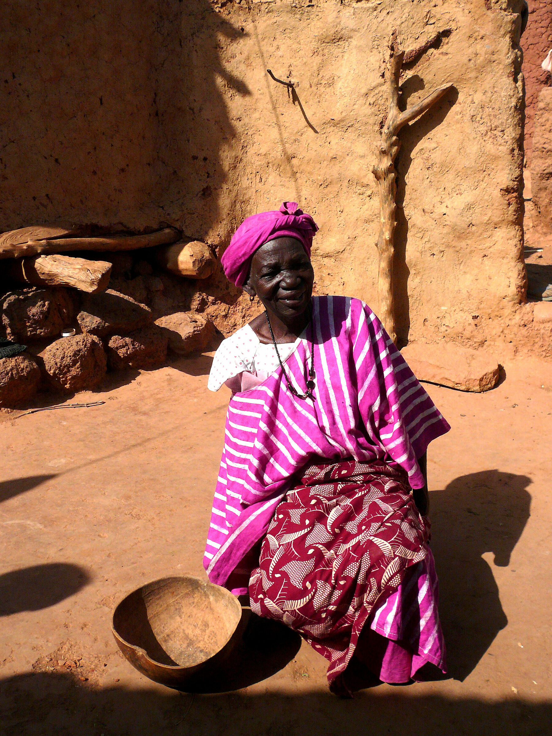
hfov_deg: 36.8
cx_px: 276
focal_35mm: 39
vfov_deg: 47.9
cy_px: 368
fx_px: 829
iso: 100
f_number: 9
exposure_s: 1/320
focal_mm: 6.4
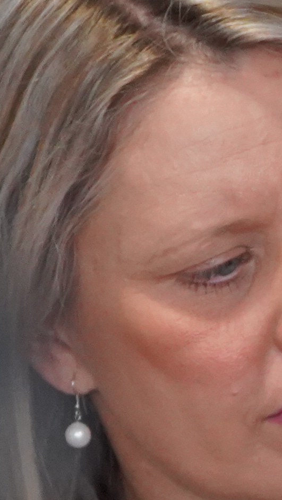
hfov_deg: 1.3
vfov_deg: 2.4
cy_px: 789
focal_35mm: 912
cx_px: 1088
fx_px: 12124
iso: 3200
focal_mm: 137
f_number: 5
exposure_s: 1/160
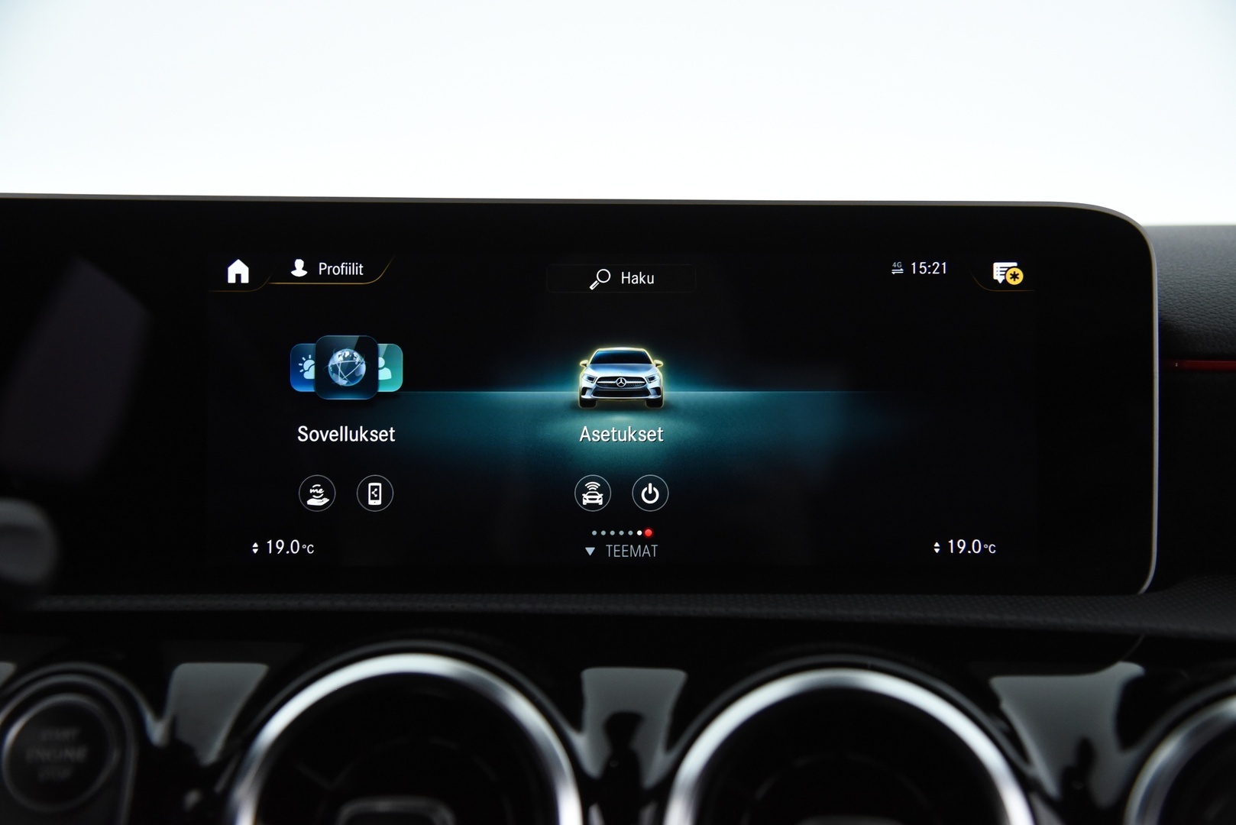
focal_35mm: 48
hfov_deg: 41.1
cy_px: 412
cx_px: 618
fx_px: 1648
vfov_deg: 28.1
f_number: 4
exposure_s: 1/60
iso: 4000
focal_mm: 48
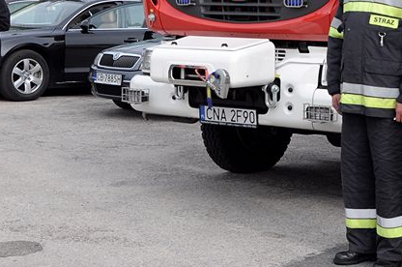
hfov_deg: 21.7
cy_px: 34
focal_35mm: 92
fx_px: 1026
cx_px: 353
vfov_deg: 14.7
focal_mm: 30
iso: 500
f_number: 10
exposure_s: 1/400
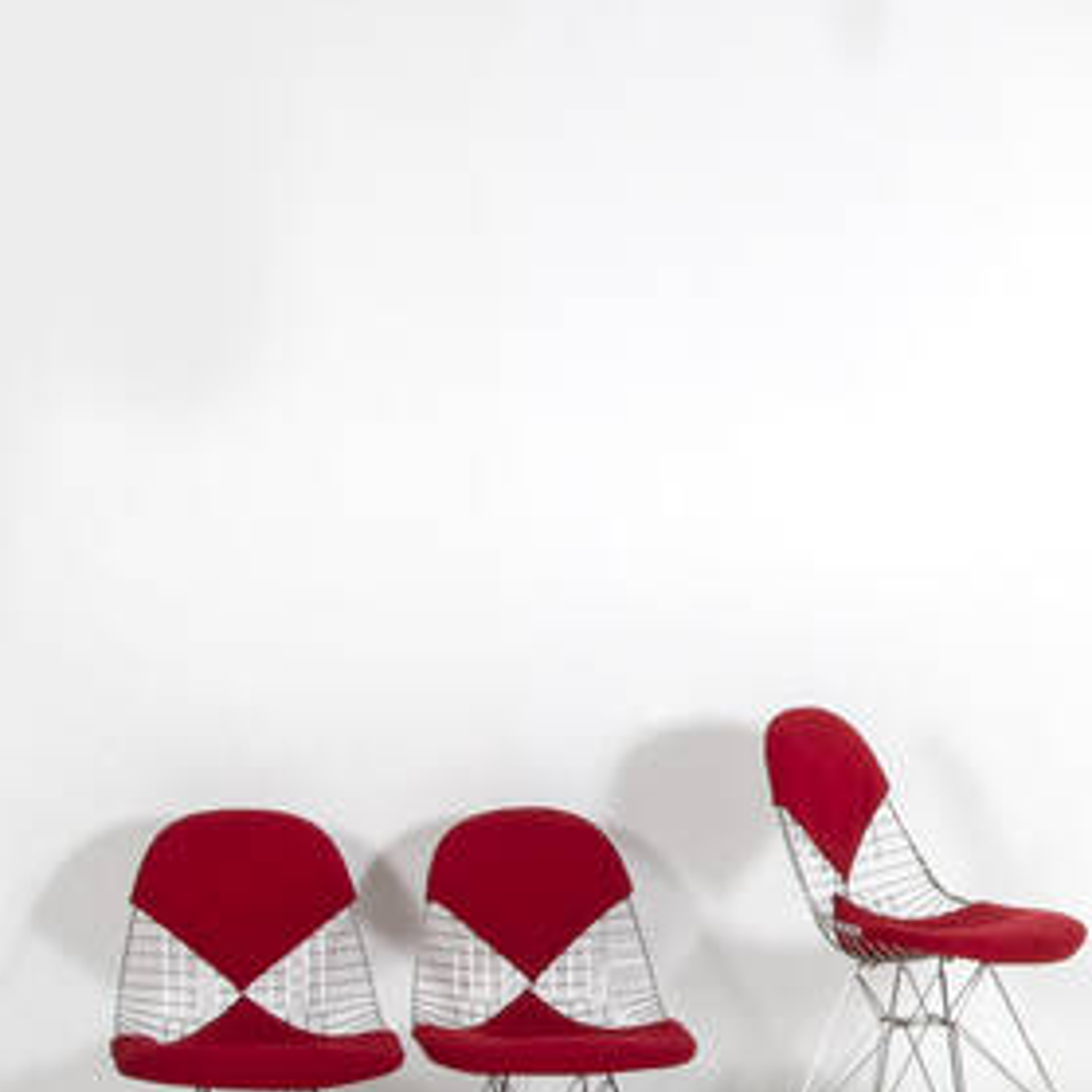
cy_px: 887
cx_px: 1315
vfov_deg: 15.0
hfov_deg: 14.6
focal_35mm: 115
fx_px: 4108
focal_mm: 35
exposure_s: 1/160
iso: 100
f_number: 18
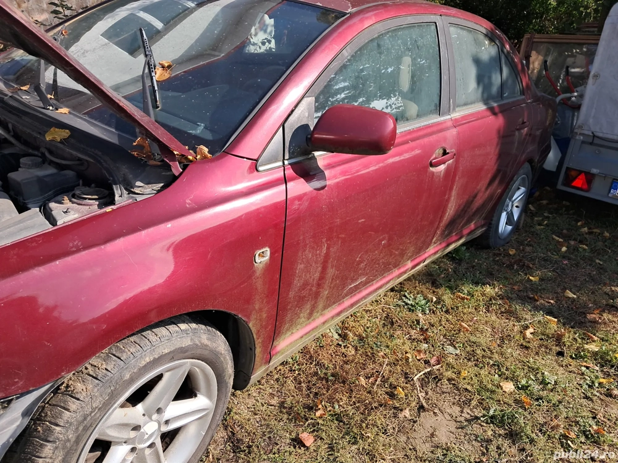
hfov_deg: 65.3
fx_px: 482
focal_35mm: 27
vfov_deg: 51.4
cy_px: 232
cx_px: 309
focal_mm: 4
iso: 50
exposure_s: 1/480
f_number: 1.8
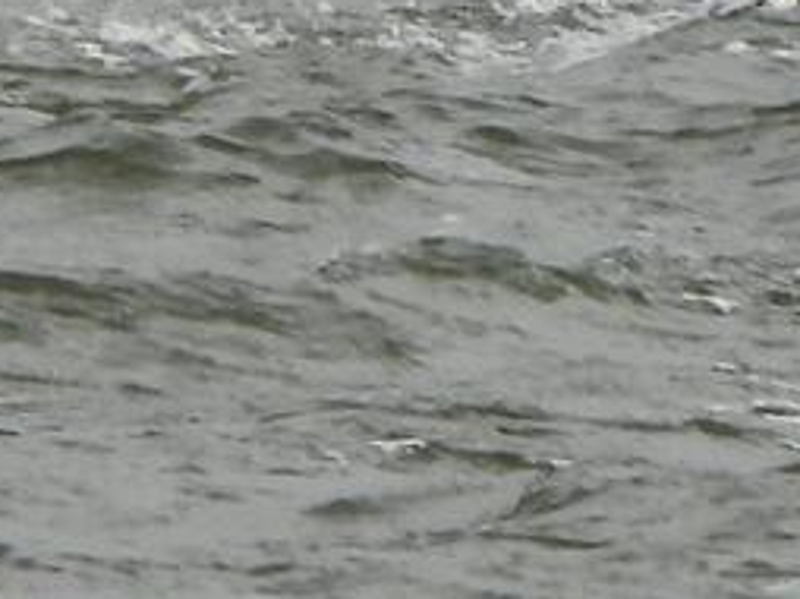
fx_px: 81873
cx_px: 1704
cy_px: -1271
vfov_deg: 0.4
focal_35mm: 3546
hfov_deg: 0.6
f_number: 5
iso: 140
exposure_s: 1/250
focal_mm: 89.9
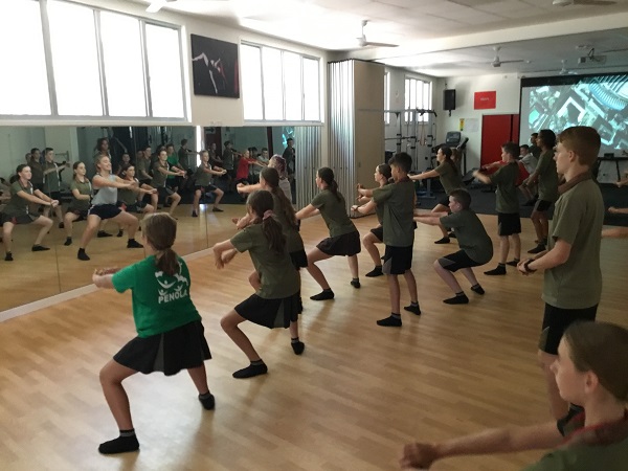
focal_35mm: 31
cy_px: 236
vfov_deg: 45.4
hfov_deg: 58.4
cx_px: 314
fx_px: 562
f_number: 2.4
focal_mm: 3.3
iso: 200
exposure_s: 1/20
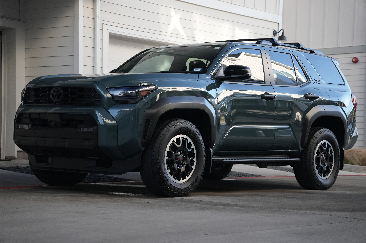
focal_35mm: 75
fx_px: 762
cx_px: 183
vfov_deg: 18.2
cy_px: 122
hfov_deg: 27.0
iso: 800
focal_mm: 50
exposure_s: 1/60
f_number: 2.8
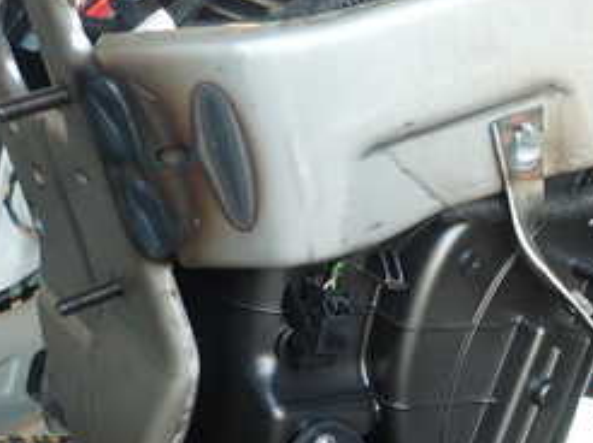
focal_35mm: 61
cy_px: 260
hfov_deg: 28.1
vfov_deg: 24.0
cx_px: 694
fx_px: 1044
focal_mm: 4.5
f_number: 2
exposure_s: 1/50
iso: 200
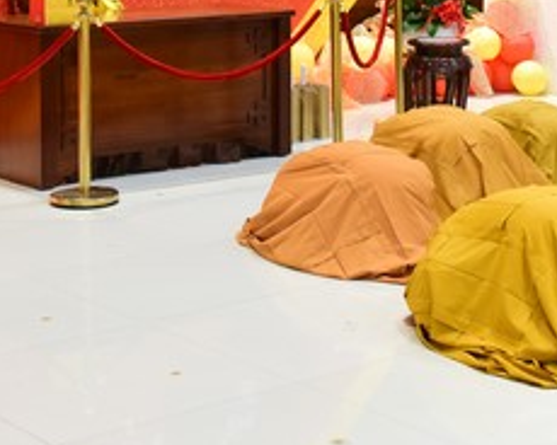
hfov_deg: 20.6
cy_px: -48
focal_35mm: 93
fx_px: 1533
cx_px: 312
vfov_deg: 16.1
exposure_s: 1/80
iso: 3200
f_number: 5.6
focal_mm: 35
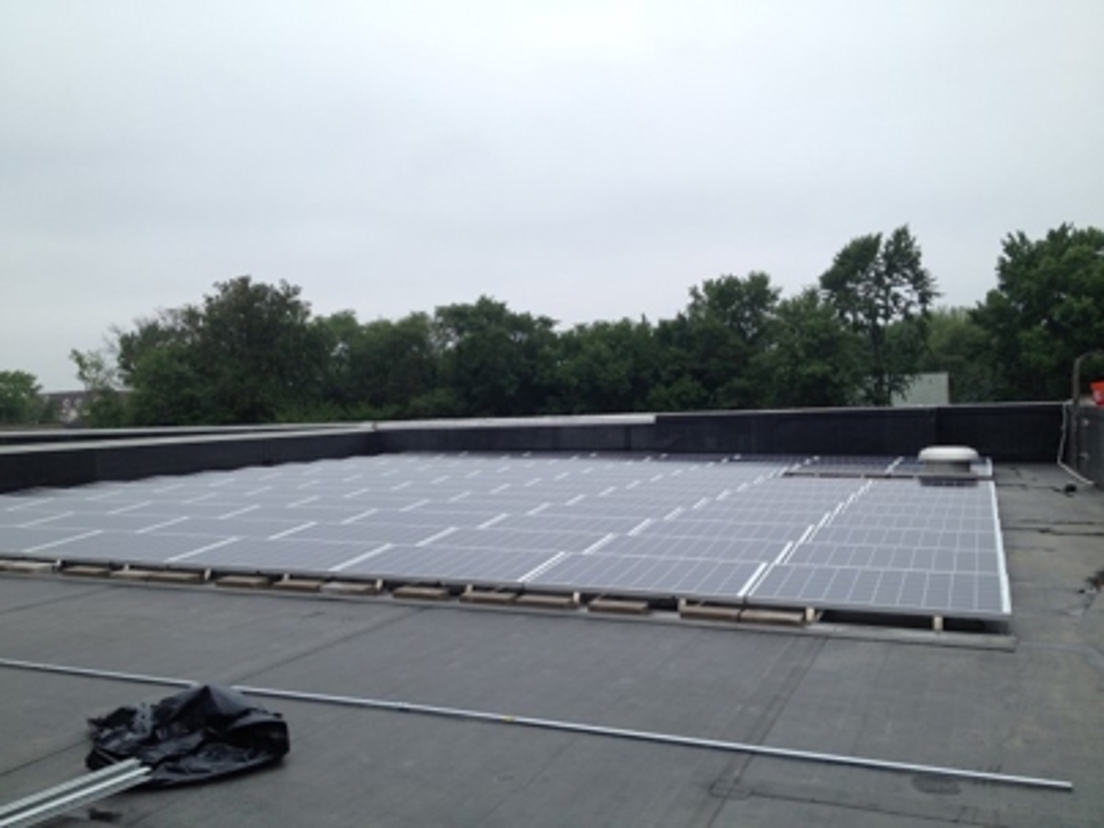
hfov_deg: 52.6
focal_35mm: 35
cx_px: 552
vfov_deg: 40.7
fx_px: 1116
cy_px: 414
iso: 64
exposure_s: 1/525
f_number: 2.4
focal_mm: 4.28
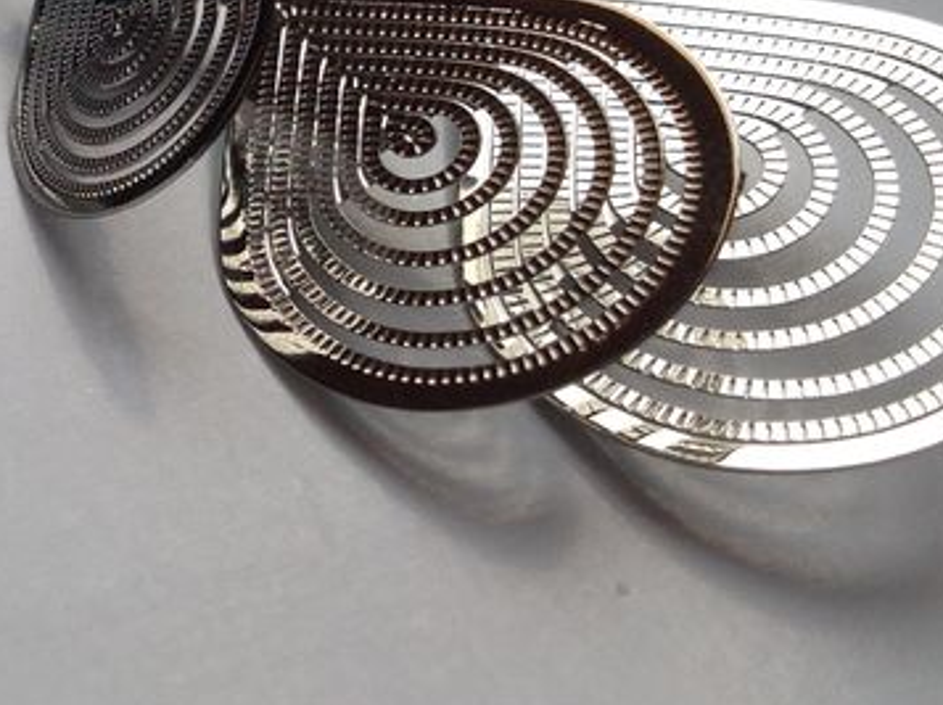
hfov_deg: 19.0
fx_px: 2667
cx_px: -172
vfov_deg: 15.0
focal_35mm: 98
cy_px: 202
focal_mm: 4.28
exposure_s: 1/355
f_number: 2.4
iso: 50
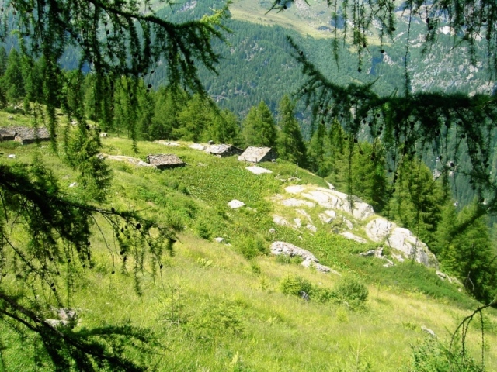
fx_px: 503
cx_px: 248
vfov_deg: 40.7
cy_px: 186
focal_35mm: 35
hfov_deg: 52.6
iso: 100
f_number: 5.6
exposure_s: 1/200
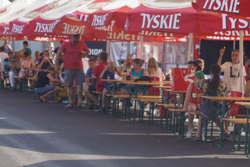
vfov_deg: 8.0
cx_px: 229
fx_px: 1188
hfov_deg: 11.9
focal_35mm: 171
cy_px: 93
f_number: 6.3
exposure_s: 1/200
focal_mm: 55
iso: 100
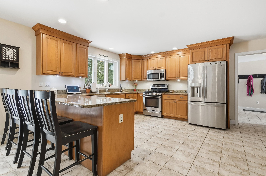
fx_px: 122
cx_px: 133
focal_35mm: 16
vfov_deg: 71.9
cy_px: 88
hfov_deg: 95.0
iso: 800
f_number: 7.1
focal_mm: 11
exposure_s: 1/250
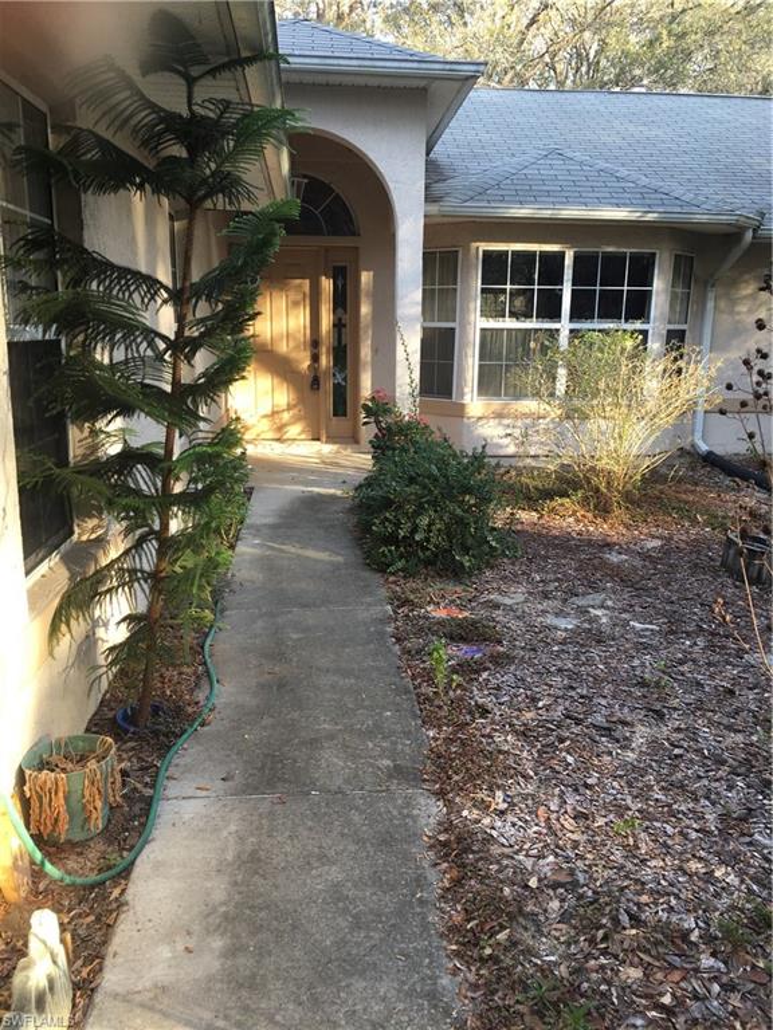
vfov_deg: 61.7
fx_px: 863
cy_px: 515
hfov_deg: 48.2
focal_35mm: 29
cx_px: 386
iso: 25
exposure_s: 1/60
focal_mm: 4.15
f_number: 2.2
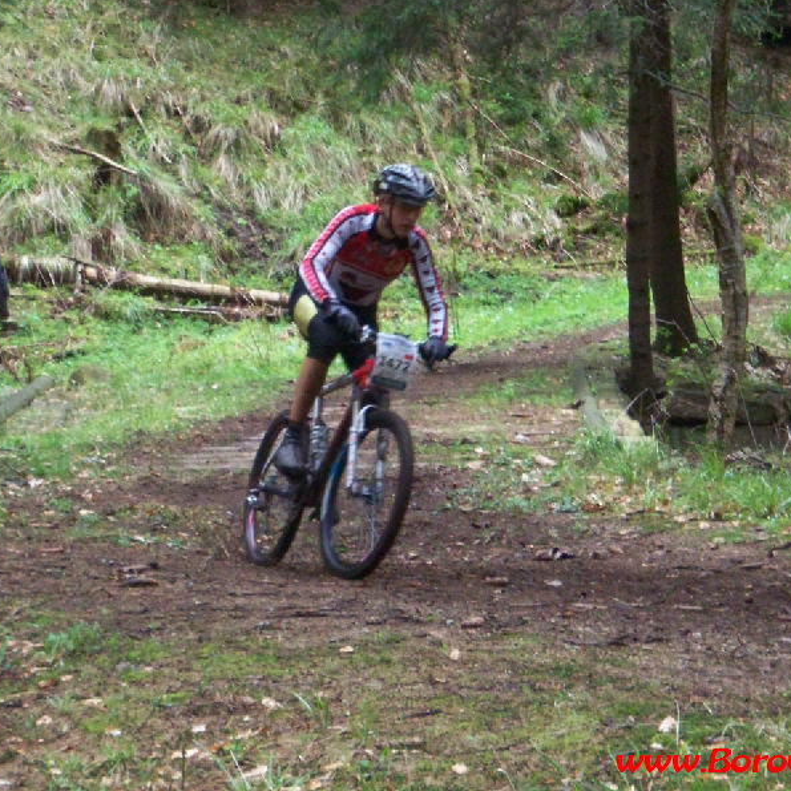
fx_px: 3594
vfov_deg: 12.6
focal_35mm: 139
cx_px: 384
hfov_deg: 12.6
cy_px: 394
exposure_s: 1/125
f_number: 4.4
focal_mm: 19.2
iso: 400
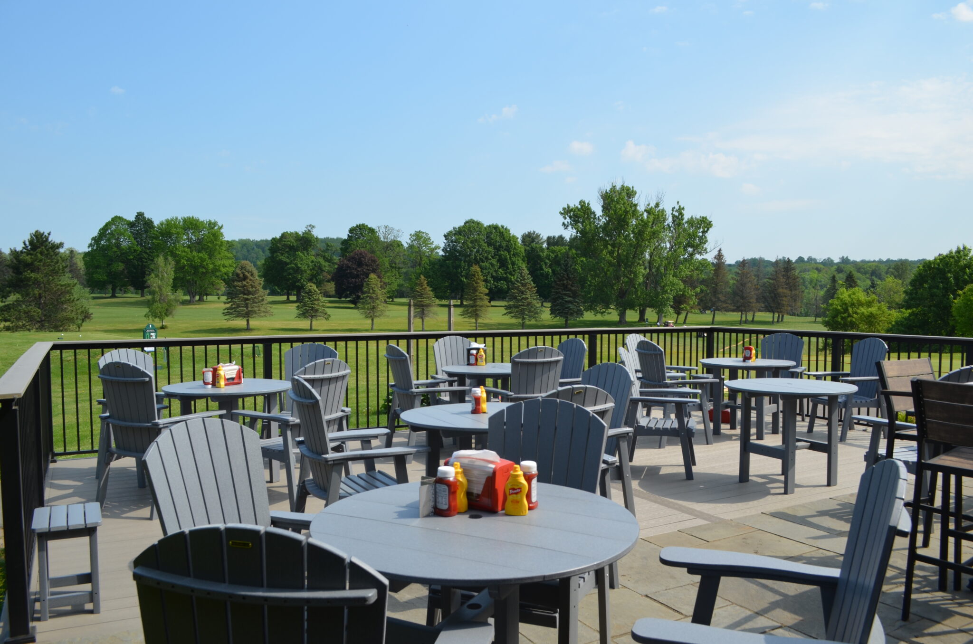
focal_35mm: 27
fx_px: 728
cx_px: 486
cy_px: 322
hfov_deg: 67.5
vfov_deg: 47.7
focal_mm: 18
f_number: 8
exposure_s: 1/250
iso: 110
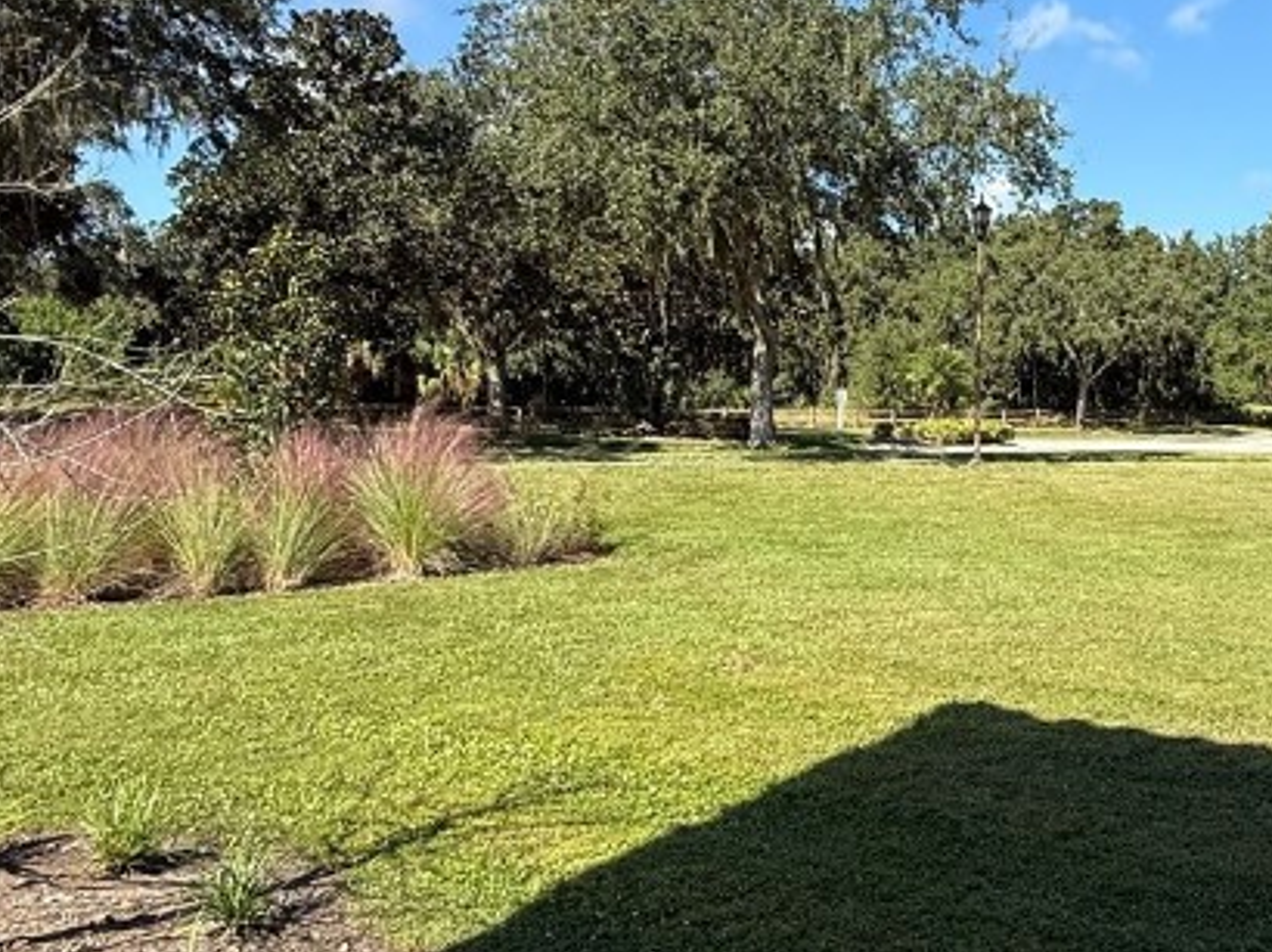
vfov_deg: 40.6
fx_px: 1285
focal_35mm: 35
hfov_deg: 50.5
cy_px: 437
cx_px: 956
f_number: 2.2
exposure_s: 1/1167
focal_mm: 2.22
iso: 50
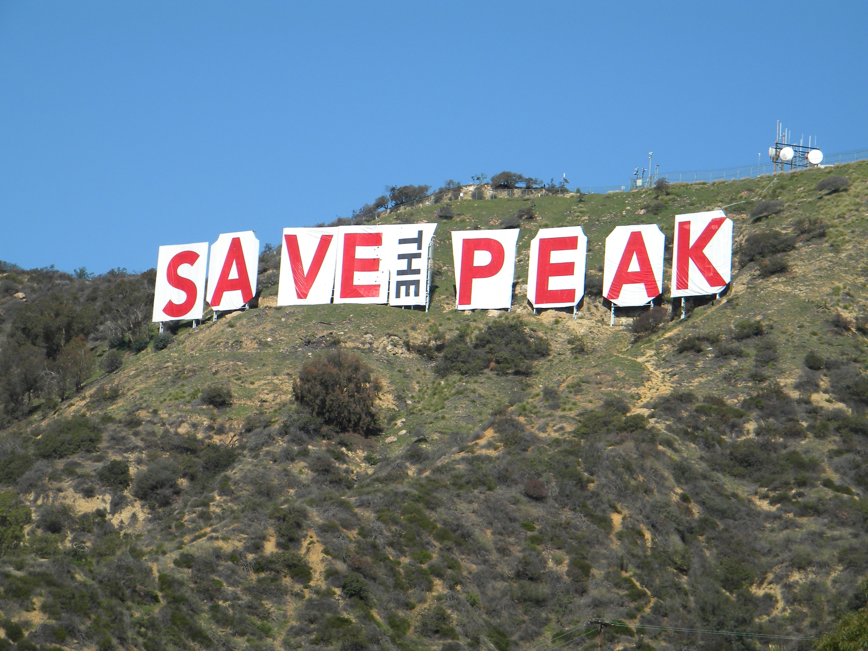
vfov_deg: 14.1
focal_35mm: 105
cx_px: 434
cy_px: 326
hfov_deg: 18.7
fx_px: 2633
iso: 80
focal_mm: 19
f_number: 4.7
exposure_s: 1/656
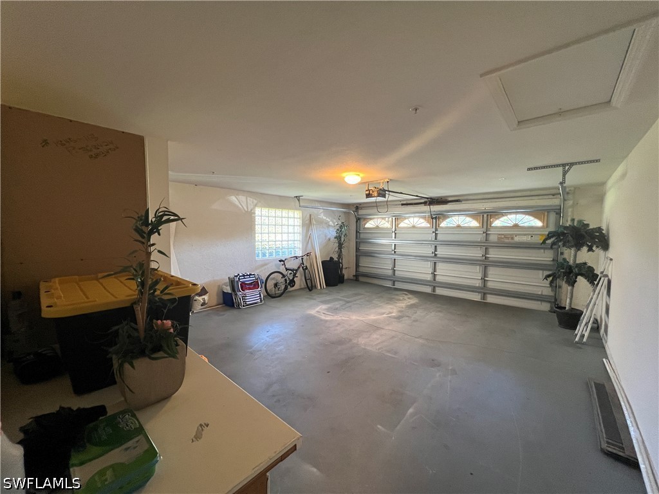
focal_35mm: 13
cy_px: 247
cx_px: 330
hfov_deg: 106.2
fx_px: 247
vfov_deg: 89.9
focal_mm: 1.57
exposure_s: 1/60
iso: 320
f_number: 1.8
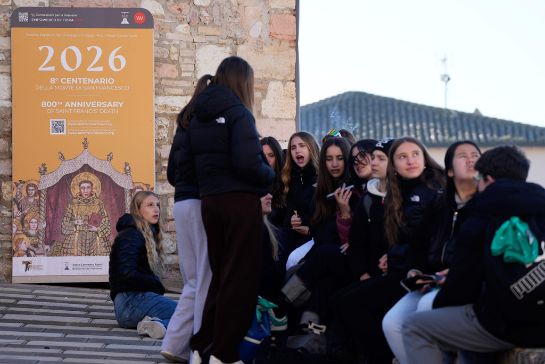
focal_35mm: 173
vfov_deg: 7.9
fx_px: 2619
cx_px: 272
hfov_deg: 11.9
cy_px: 182
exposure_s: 1/1000
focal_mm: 173
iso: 400
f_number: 5.6
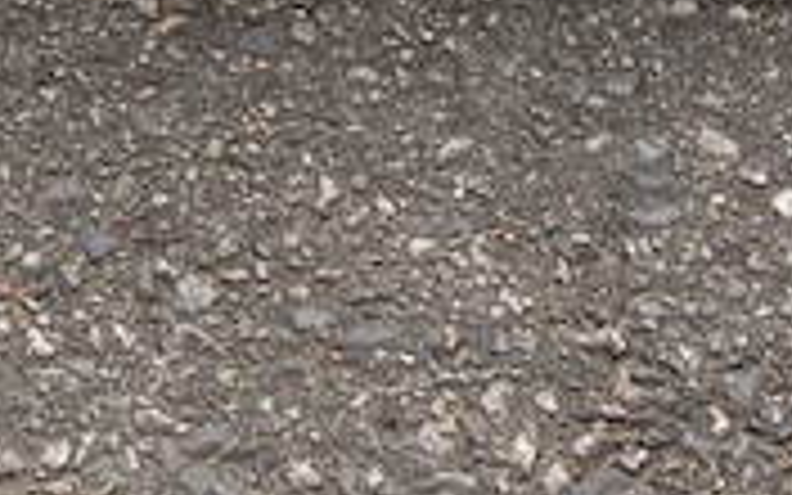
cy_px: -702
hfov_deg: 12.3
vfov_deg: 7.3
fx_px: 3648
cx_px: 130
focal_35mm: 169
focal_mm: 4.28
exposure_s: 1/438
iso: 50
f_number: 2.4
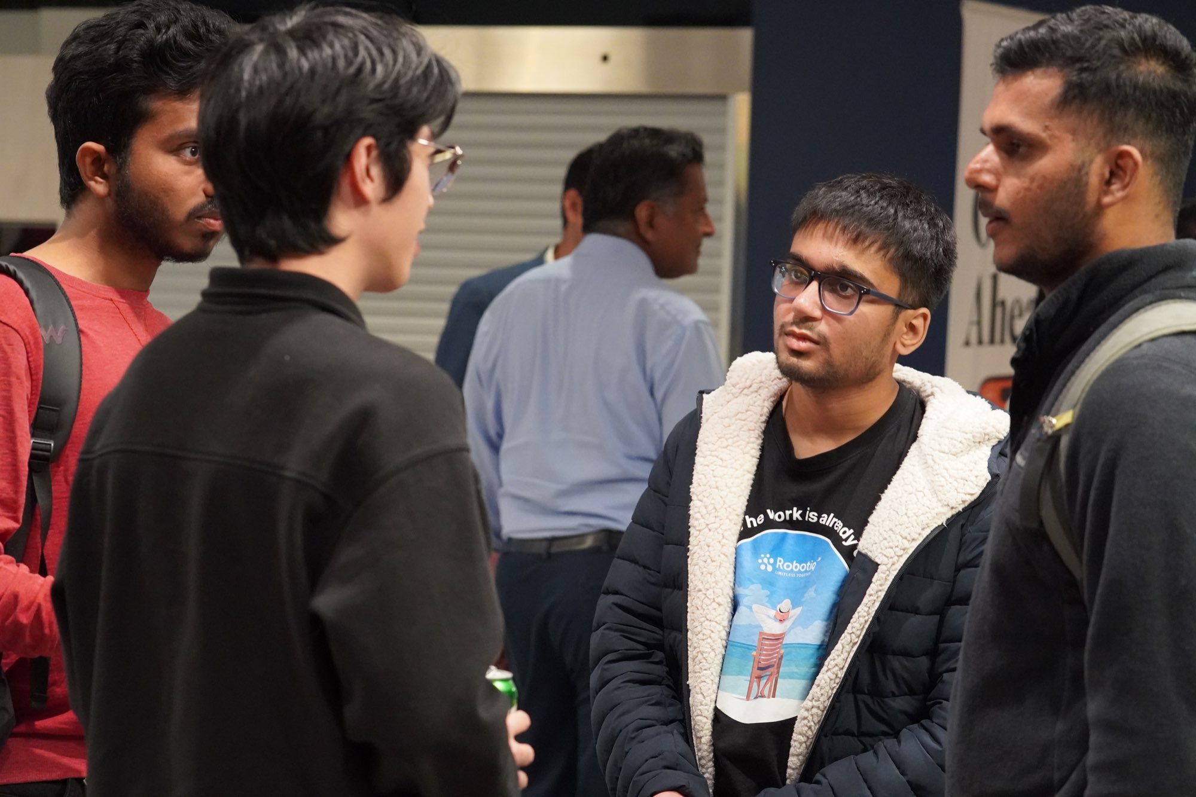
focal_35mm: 112
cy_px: 398
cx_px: 598
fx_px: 3737
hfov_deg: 18.2
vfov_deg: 12.2
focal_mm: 75
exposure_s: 1/160
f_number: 4
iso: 4000
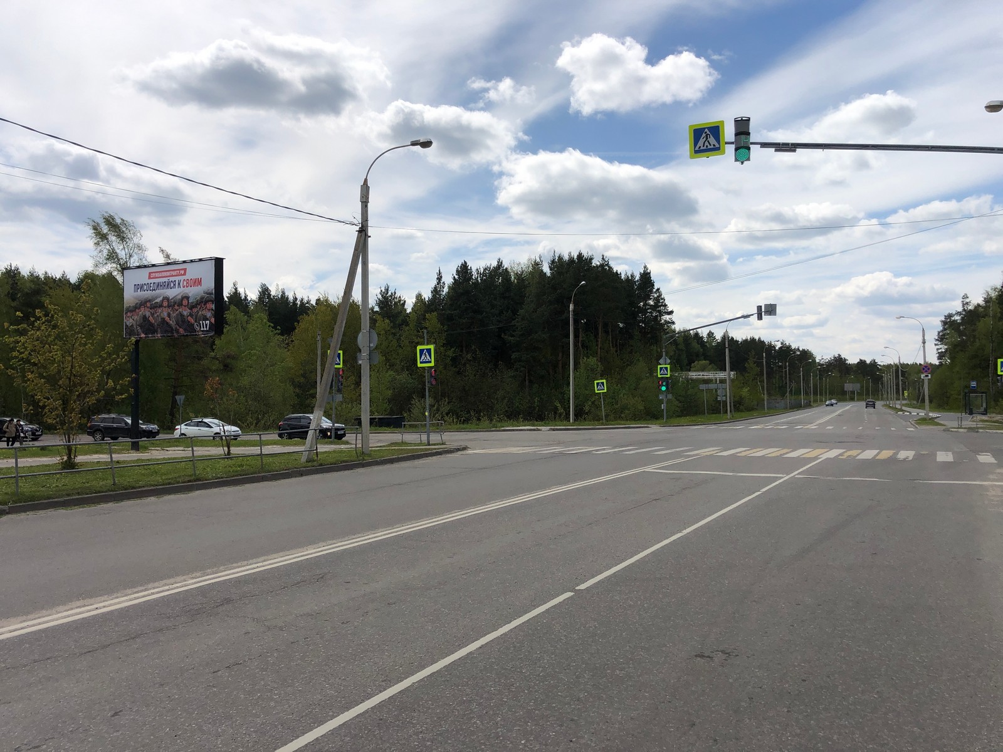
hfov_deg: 63.4
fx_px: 811
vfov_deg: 49.7
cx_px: 502
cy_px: 376
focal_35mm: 28
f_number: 1.8
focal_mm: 3.99
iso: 20
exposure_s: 1/4367
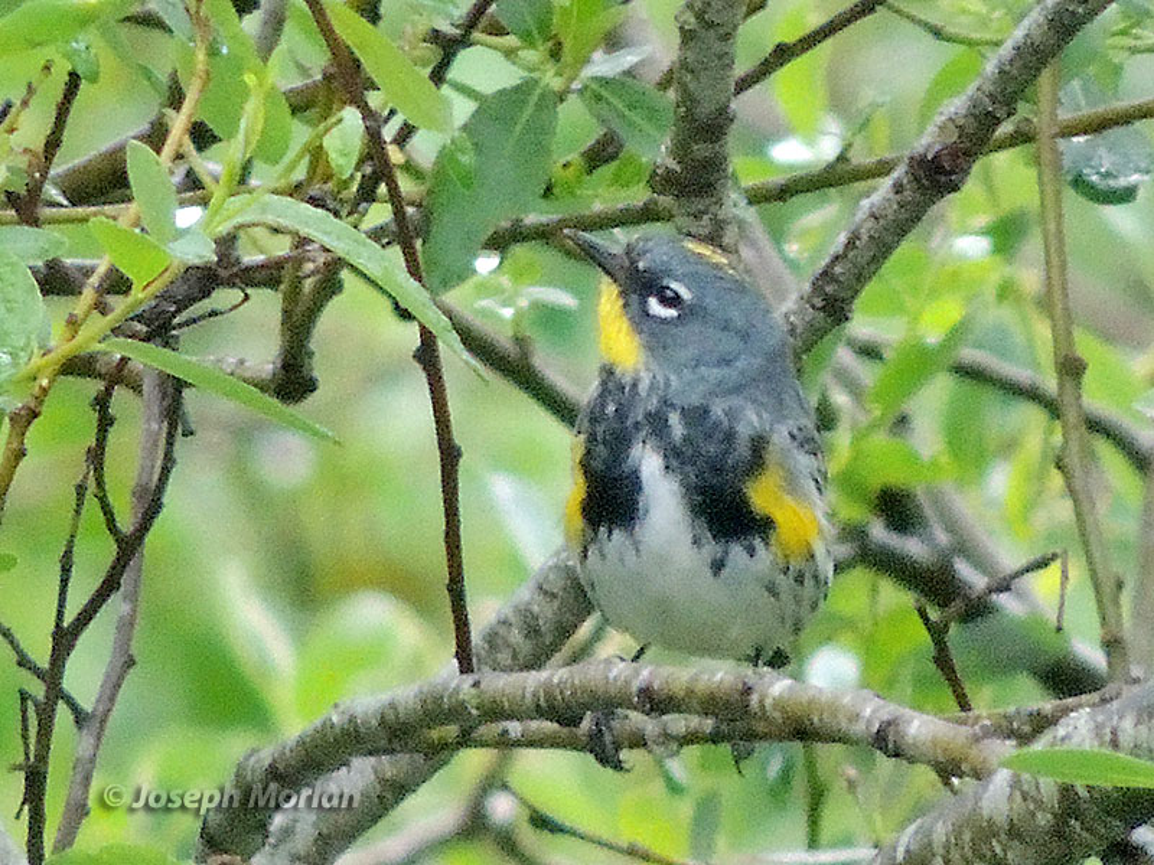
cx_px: 577
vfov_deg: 1.5
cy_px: 432
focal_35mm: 1000
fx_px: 33337
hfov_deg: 2.0
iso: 800
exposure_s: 1/250
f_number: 5.9
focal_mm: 180
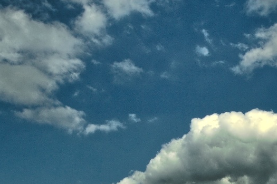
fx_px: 553
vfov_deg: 18.5
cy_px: 178
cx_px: 298
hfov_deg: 26.1
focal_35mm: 72
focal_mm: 18
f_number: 20
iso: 100
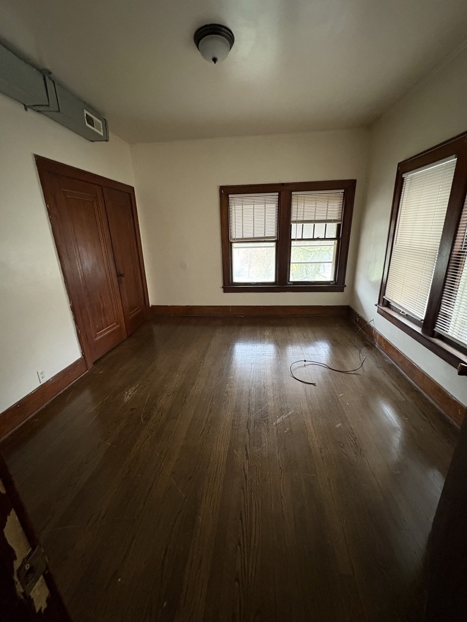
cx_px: 234
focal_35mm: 14
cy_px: 311
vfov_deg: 102.1
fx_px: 252
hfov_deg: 85.7
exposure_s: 1/42
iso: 1000
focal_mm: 2.22
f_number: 2.2
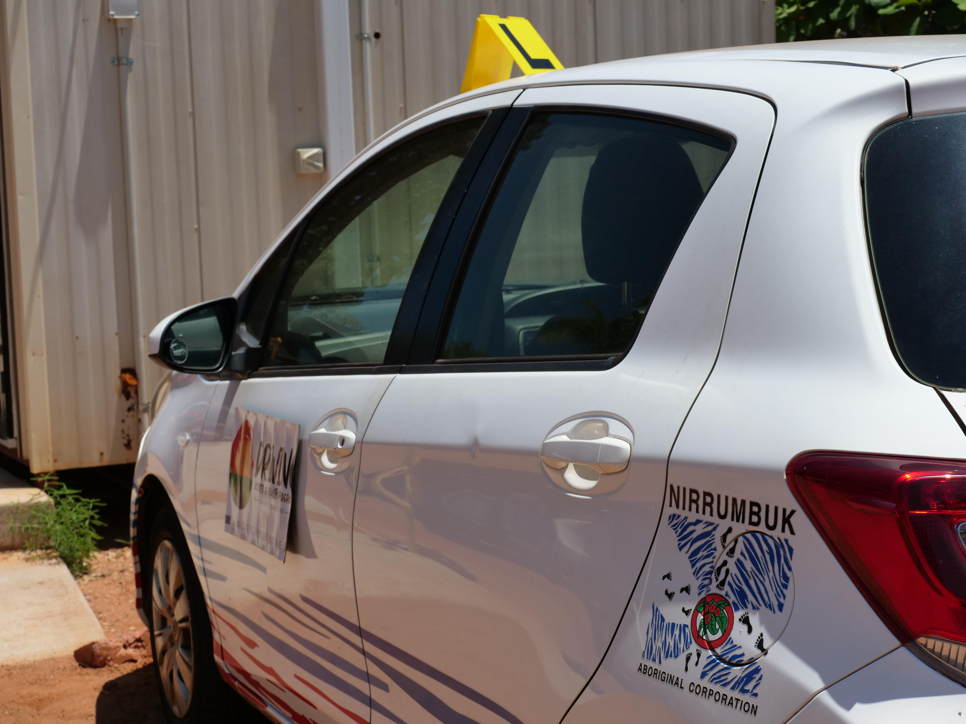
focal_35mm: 70
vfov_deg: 21.0
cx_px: 483
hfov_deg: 27.8
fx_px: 1953
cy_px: 362
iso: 200
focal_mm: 35
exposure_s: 1/1000
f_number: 7.1
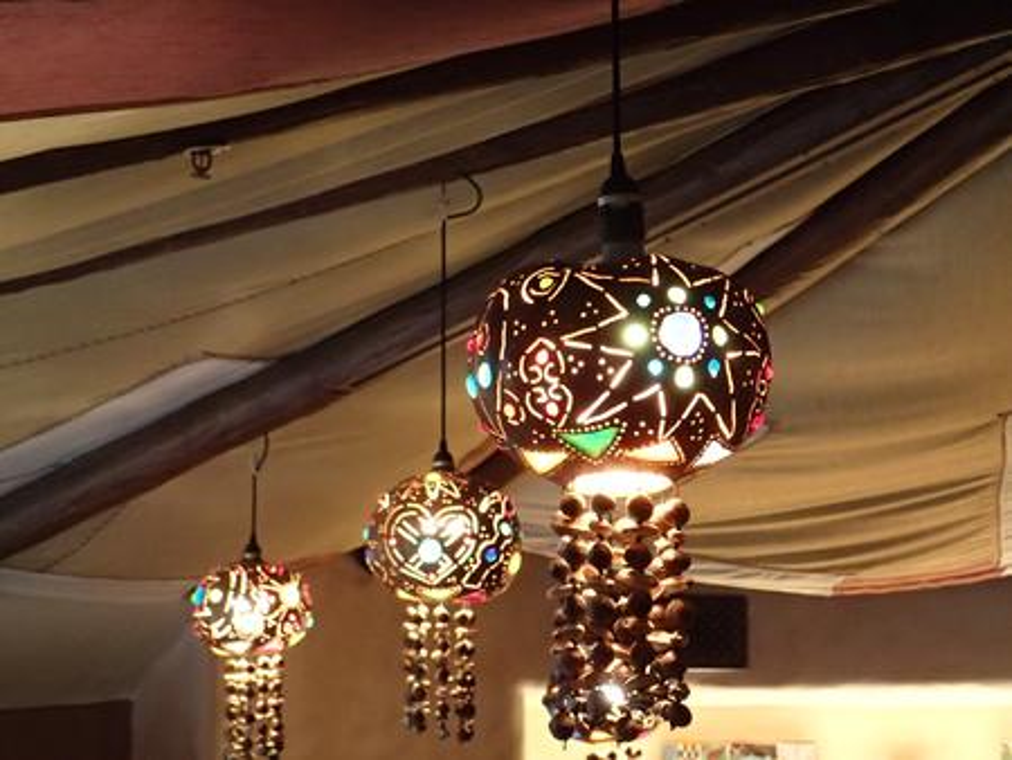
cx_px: 506
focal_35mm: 85
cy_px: 380
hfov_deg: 23.0
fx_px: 2486
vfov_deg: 17.4
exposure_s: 1/25
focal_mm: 15.4
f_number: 4.5
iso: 800
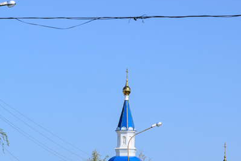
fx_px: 1874
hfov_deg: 7.4
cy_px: 214
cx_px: 82
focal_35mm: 280
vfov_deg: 4.9
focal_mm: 62
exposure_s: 1/1000
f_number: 7.1
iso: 200
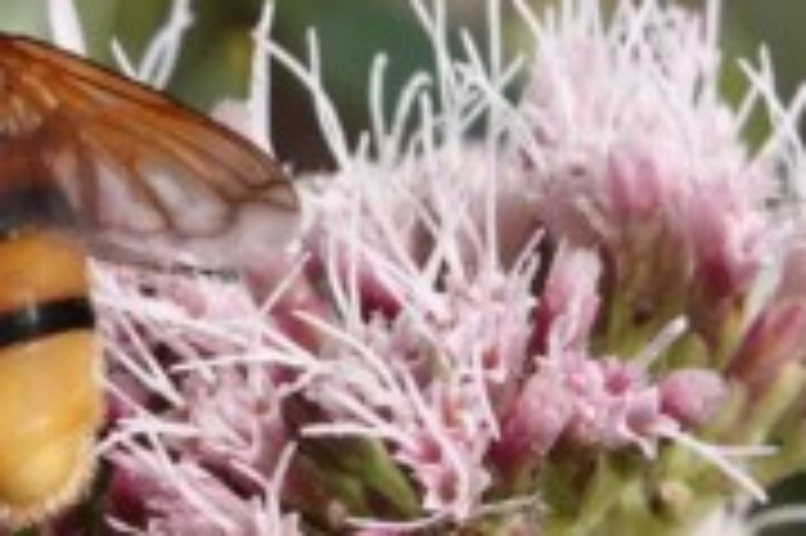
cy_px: 221
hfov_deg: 2.4
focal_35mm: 864
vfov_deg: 1.6
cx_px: -50
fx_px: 19326
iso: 800
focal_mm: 143.15
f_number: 5.6
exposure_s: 1/4000
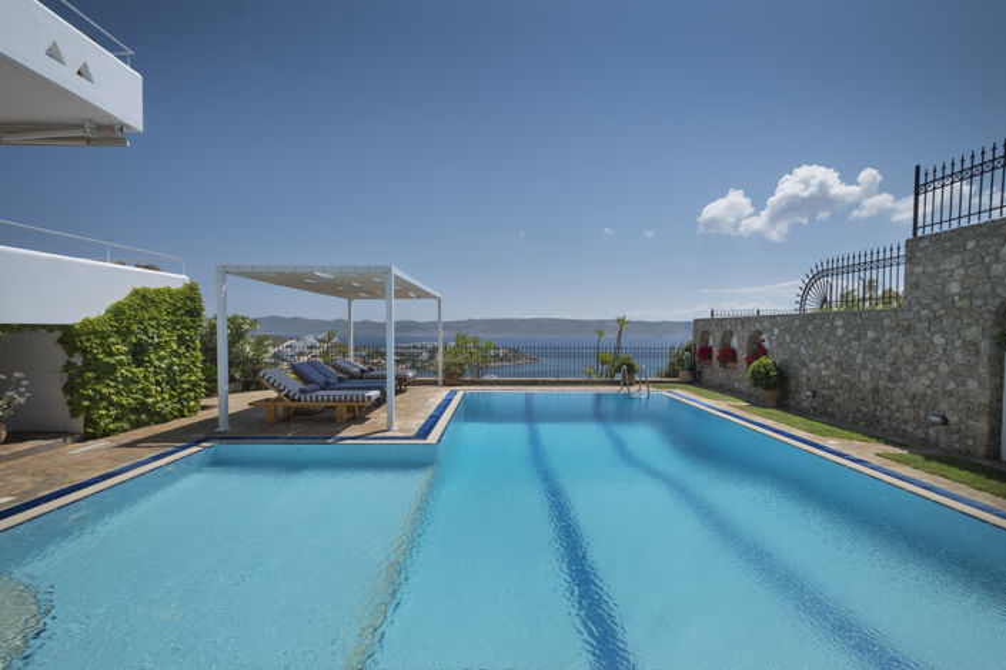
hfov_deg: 100.4
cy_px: 335
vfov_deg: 77.3
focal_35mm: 15
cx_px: 503
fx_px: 419
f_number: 9
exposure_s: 1/210
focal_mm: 10
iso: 200
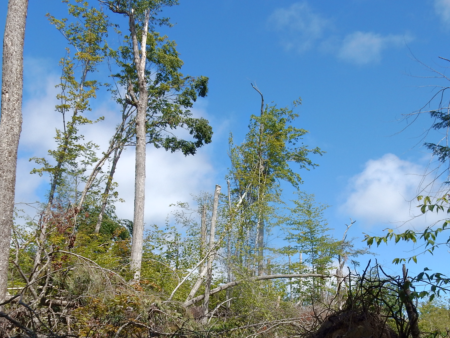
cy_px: 228
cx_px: 260
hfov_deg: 45.6
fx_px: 533
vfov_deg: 34.8
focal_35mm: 41
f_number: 3.7
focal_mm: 5.2
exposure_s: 1/1000
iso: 125
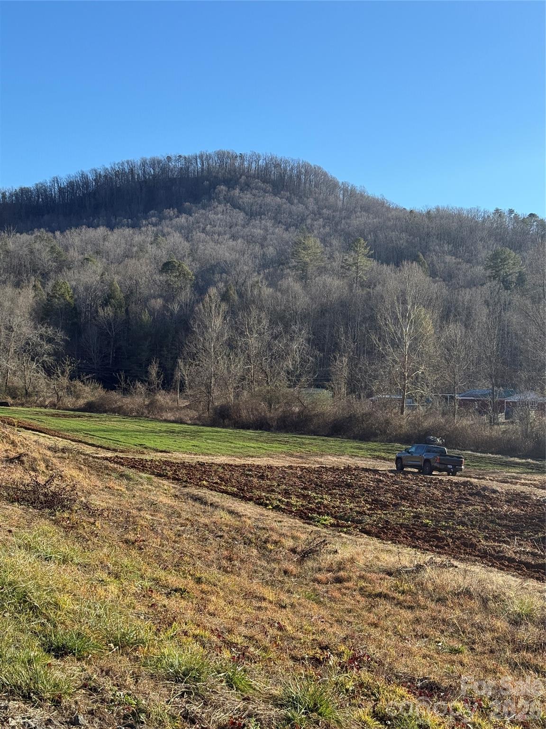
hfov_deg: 30.3
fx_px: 1009
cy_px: 364
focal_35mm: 48
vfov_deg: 39.7
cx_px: 273
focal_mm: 6.76
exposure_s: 1/2494
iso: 80
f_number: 1.78
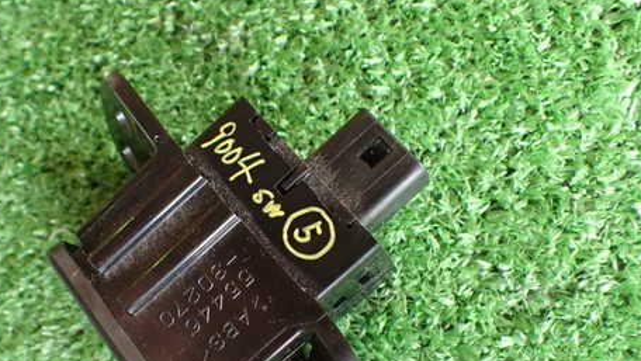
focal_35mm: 43
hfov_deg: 47.1
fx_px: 731
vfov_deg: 27.4
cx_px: 266
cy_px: 268
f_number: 2.3
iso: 800
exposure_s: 1/80
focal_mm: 5.4
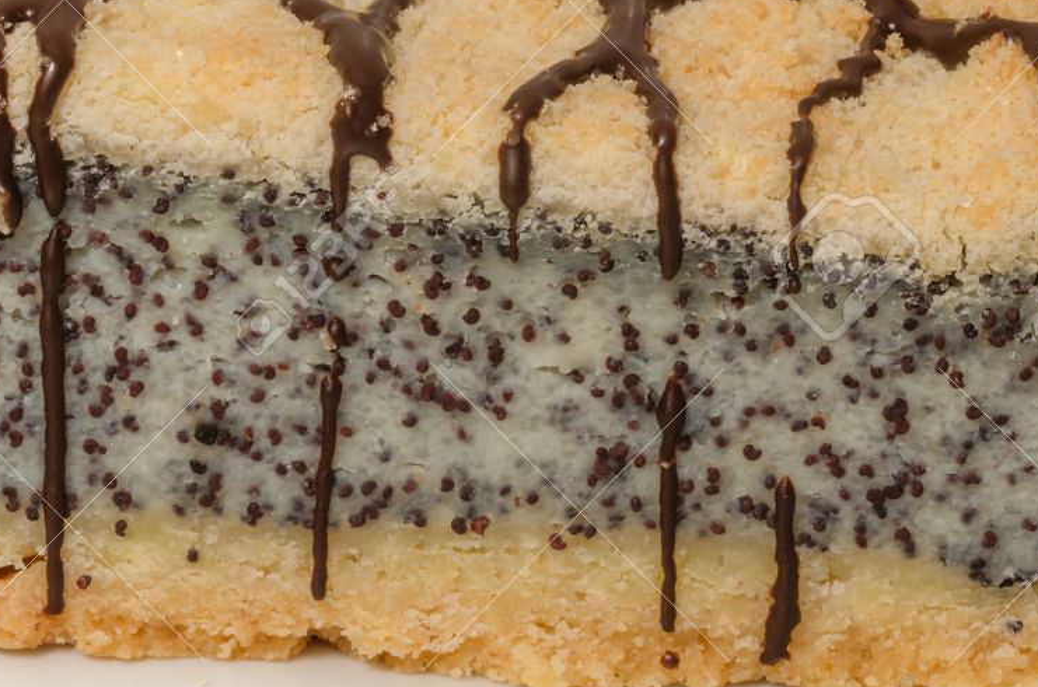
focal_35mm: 237
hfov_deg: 8.7
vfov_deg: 5.8
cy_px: 205
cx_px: 579
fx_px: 6816
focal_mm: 90
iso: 100
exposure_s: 2
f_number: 25
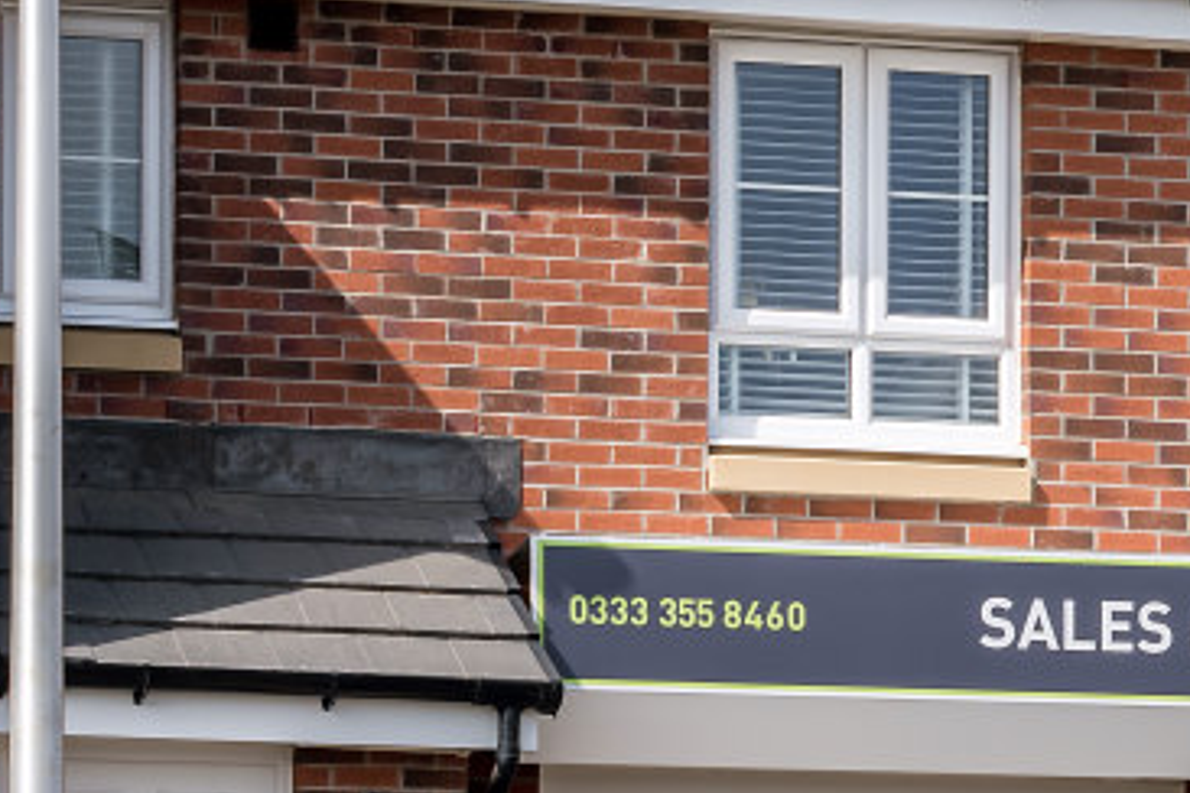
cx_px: 1460
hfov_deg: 7.8
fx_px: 8660
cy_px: 23
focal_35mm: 262
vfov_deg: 5.2
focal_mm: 50
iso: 64
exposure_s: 1/125
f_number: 11
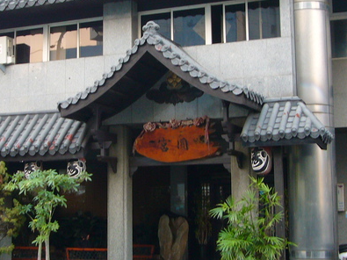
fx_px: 732
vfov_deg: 20.2
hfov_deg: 26.6
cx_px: 125
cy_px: 123
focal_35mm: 73
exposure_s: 1/15
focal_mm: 5.7
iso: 100
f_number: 3
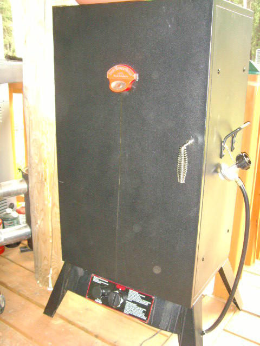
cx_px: 130
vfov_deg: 47.9
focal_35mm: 39
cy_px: 173
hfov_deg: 36.8
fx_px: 391
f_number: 3.5
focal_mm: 6.6
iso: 400
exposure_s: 1/45
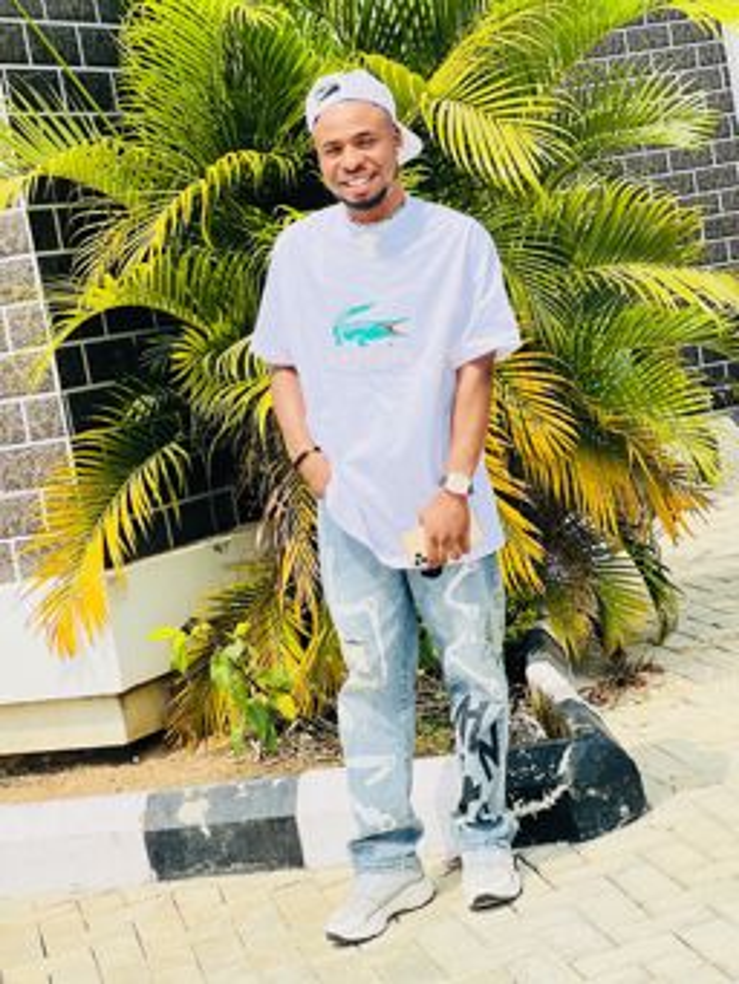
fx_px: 2190
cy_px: 492
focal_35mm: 77
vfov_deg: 25.3
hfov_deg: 19.2
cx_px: 370
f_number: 2.8
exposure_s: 1/630
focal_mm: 9
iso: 32
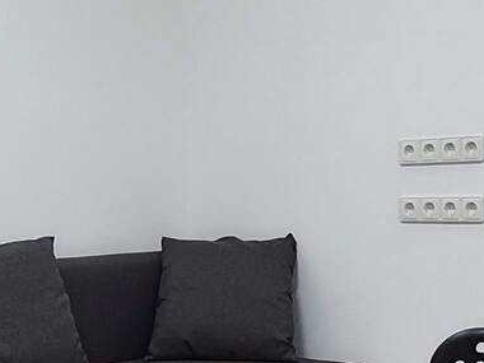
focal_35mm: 70
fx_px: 979
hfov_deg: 27.6
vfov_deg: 21.0
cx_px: 172
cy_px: 153
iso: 125
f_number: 2.2
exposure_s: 1/50
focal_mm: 1.74
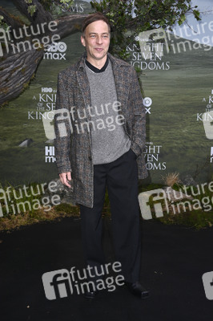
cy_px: 160
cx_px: 106
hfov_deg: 25.9
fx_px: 462
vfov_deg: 38.2
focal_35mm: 52
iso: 640
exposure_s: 1/250
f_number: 5.6
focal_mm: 52
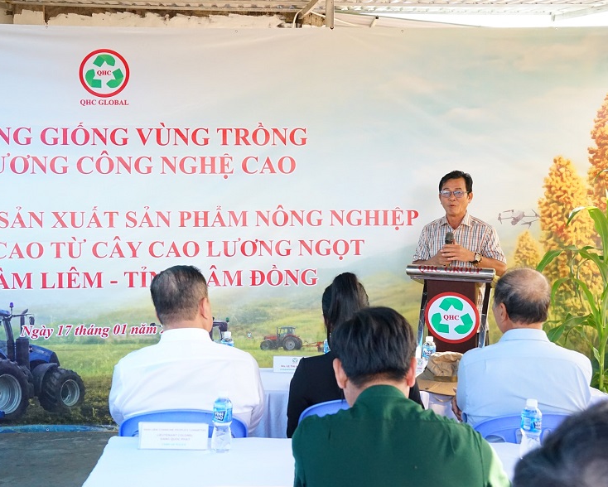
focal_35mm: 46
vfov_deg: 32.8
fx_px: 828
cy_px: 246
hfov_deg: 40.3
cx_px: 285
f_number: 7.1
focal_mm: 40
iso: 5000
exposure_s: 1/1000
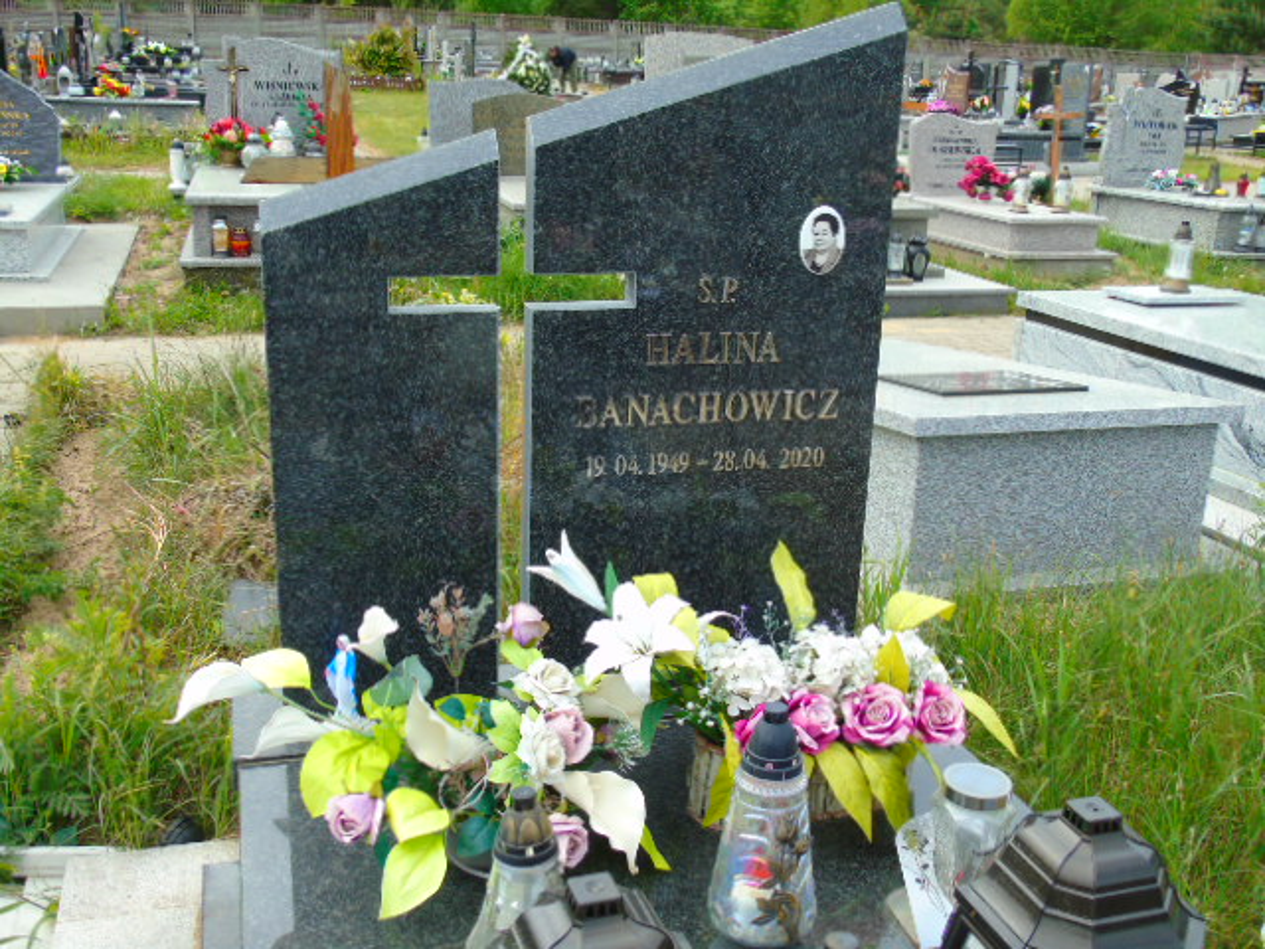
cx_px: 632
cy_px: 474
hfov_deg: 54.0
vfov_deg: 41.8
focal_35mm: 34
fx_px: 1242
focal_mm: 6.1
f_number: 3.8
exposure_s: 1/320
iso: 80
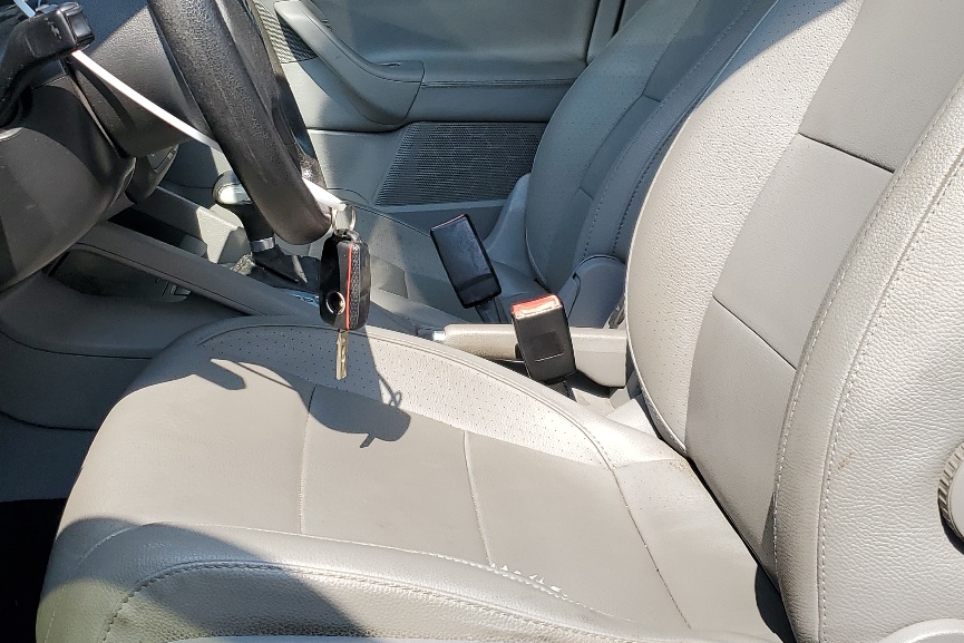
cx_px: 377
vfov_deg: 26.8
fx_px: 1339
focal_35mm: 50
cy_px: 187
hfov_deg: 39.4
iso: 50
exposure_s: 1/1111
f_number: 1.5
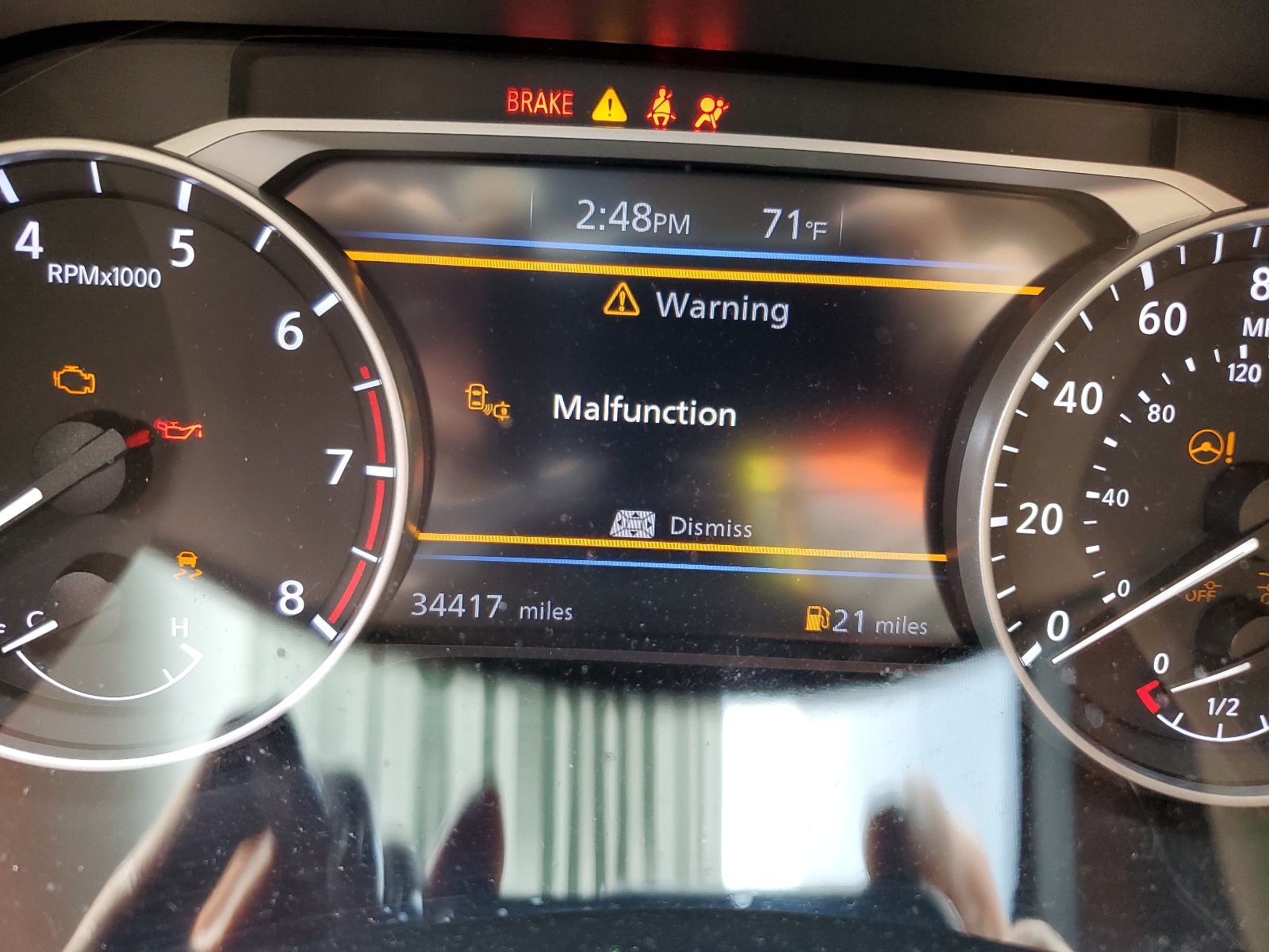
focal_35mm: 26
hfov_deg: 67.3
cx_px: 634
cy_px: 476
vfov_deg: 53.1
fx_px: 953
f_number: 1.5
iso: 75
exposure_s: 1/60.2
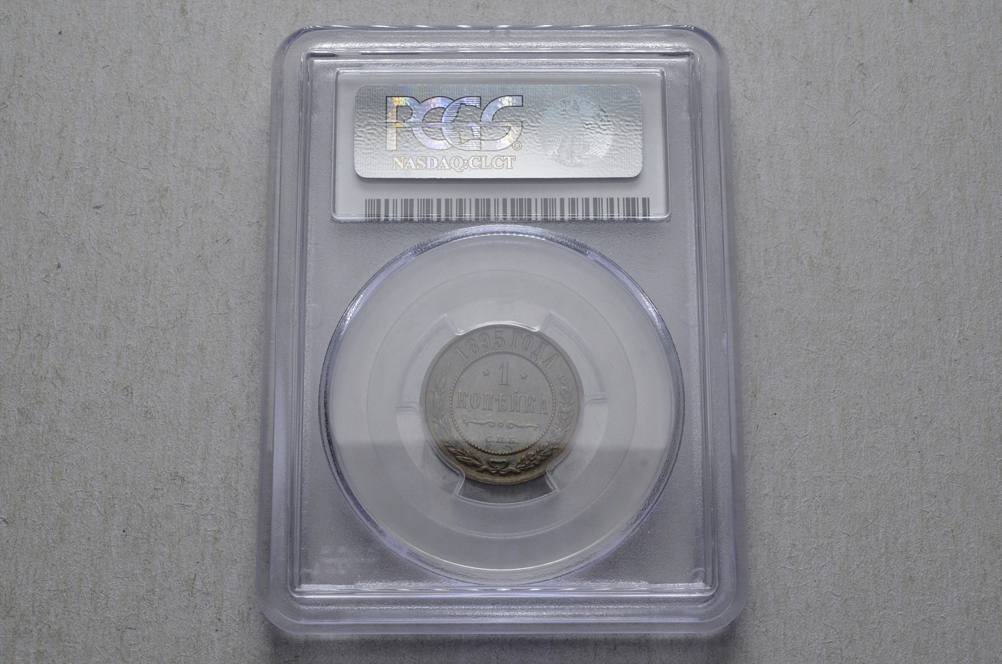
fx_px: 1417
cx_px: 501
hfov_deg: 39.0
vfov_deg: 26.4
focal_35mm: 51
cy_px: 332
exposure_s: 1/250
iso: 400
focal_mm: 34
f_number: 14
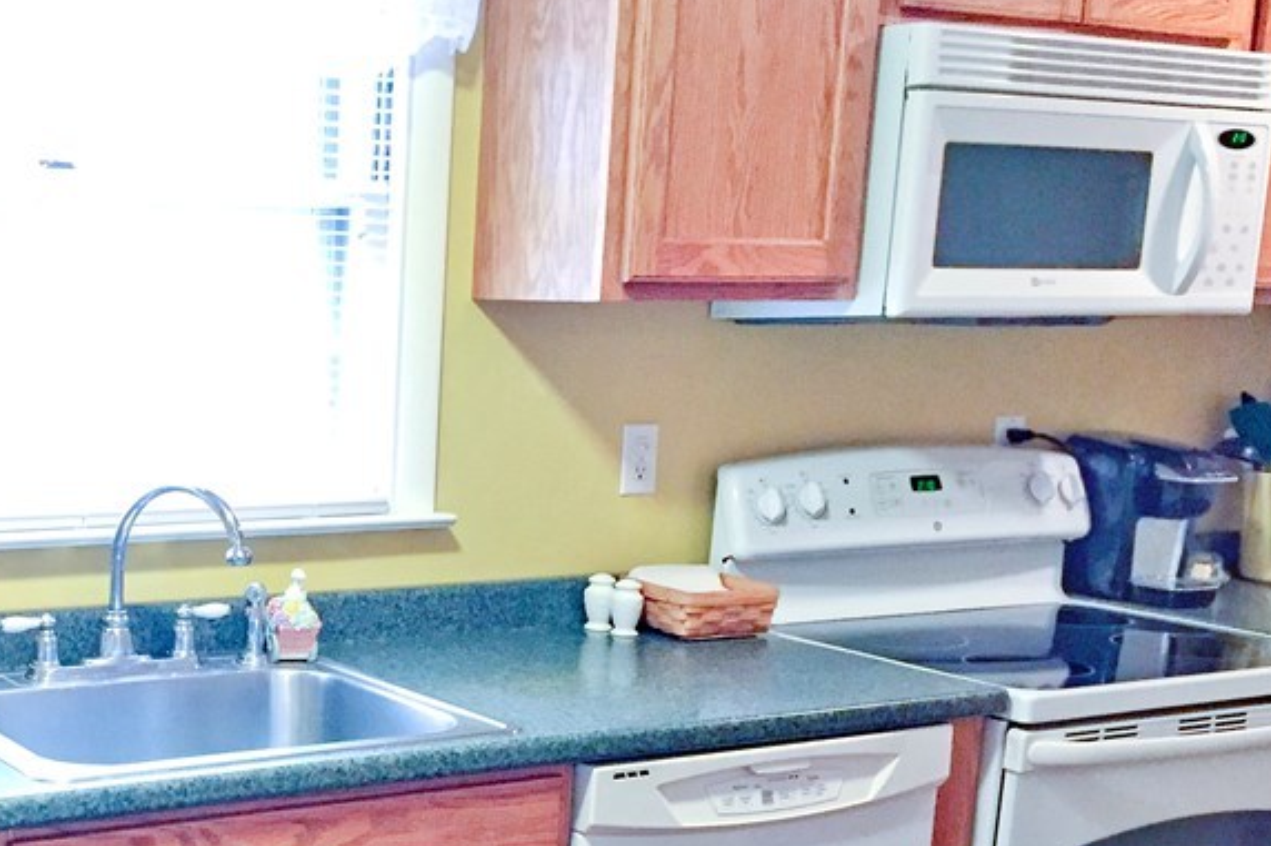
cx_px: 184
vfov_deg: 24.3
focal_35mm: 54
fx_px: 1906
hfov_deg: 35.2
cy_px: 766
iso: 250
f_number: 2.2
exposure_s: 1/30
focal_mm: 4.15
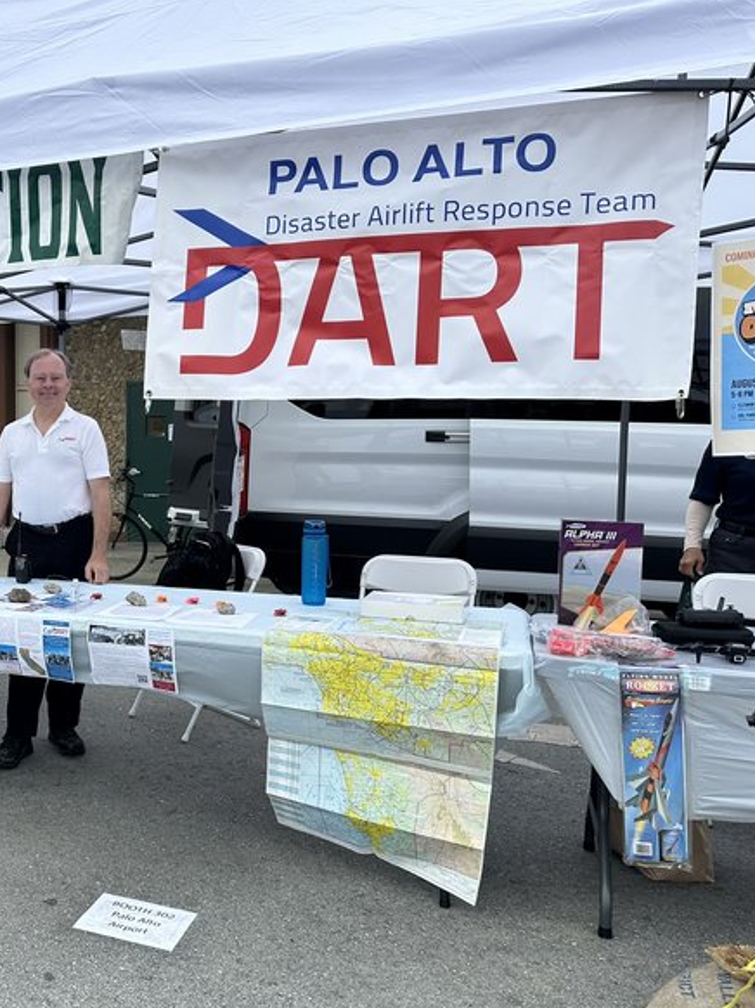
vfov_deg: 55.4
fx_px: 960
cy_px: 511
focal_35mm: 33
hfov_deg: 39.6
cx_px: 66
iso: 80
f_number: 1.78
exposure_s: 1/1721
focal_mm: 6.86
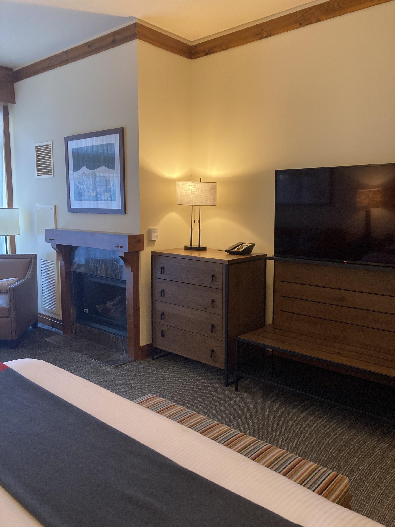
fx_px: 426
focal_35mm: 28
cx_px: 198
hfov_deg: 49.7
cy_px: 264
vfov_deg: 63.4
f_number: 1.8
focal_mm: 3.99
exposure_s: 1/60
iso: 250
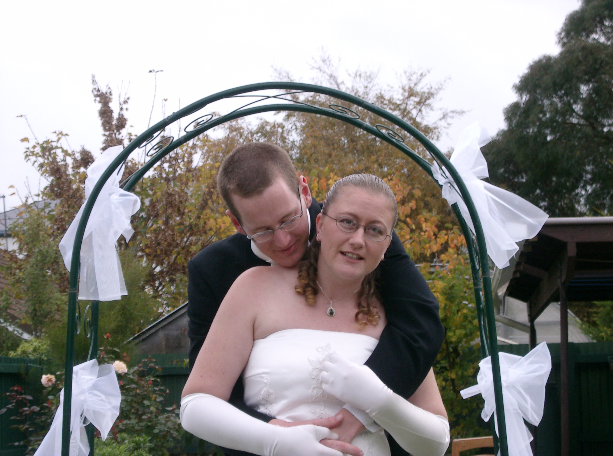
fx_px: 1977
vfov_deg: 13.1
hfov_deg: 17.6
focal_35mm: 112
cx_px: 306
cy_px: 228
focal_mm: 22.8
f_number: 4.8
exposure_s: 1/200
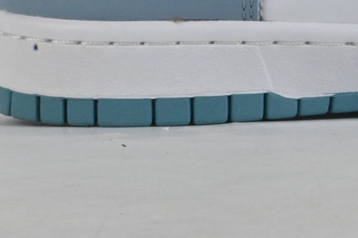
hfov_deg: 10.9
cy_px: -125
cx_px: 465
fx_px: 1835
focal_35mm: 185
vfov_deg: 7.3
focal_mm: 37
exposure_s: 1/20
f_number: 36
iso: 1600
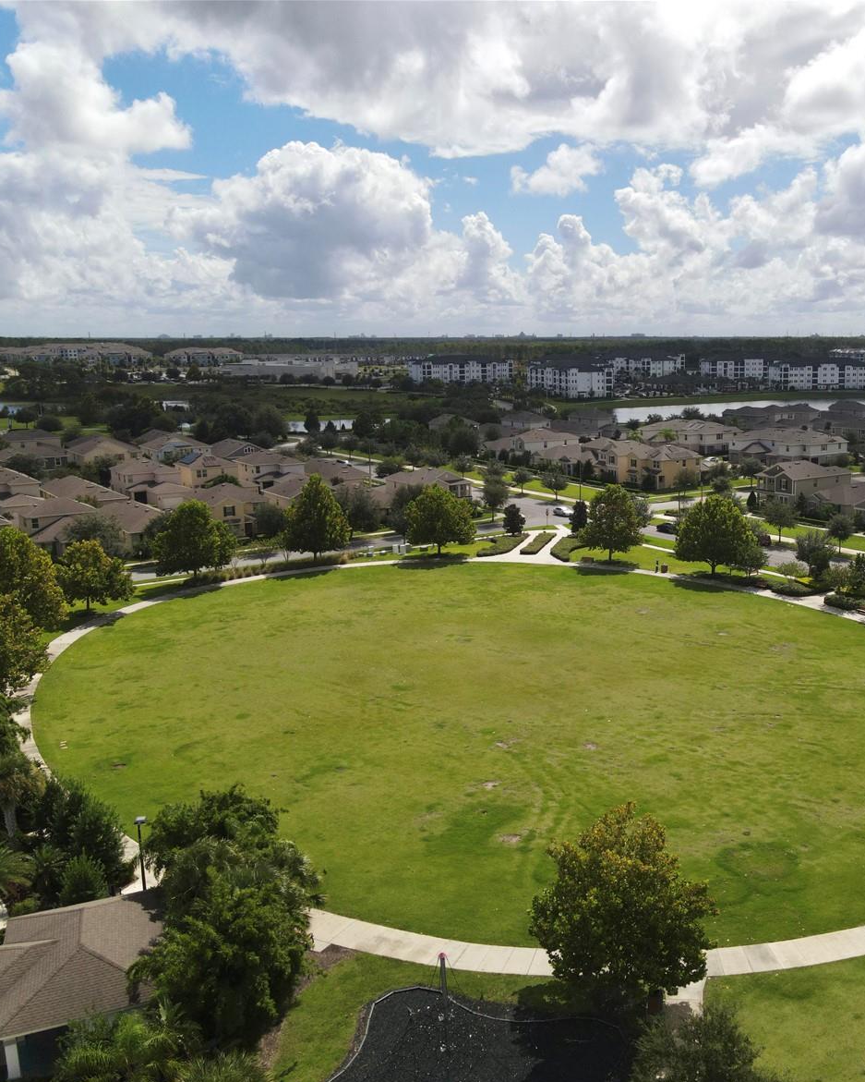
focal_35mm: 32
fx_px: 1024
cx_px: 650
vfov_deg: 55.7
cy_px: 553
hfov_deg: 44.3
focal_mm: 4.5
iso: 100
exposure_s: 1/1500
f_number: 2.8
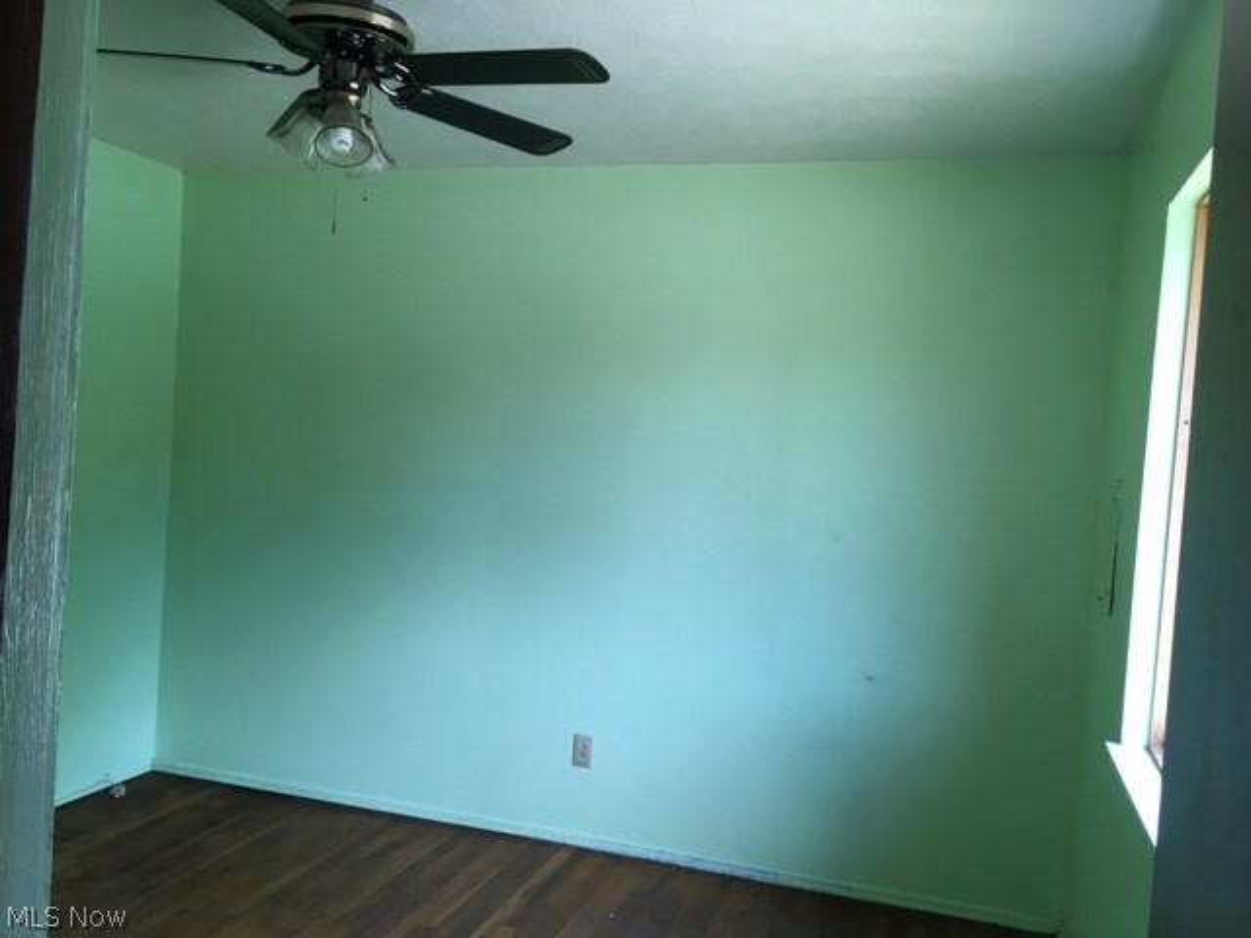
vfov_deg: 48.2
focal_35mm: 29
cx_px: 626
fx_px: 1048
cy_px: 469
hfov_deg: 61.7
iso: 25
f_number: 2.2
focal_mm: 4.15
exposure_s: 1/40
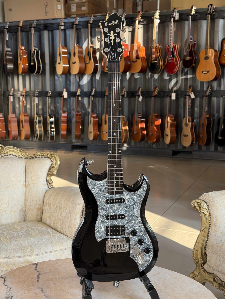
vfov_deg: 39.7
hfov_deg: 30.3
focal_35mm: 48
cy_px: 150
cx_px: 112
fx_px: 416
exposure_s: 1/101
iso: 100
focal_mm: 6.76
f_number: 1.78
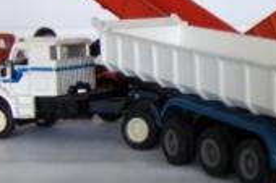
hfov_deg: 20.7
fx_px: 735
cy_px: 96
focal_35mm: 96
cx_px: 260
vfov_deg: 14.2
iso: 200
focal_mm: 7.5
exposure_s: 1/64.4
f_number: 2.8
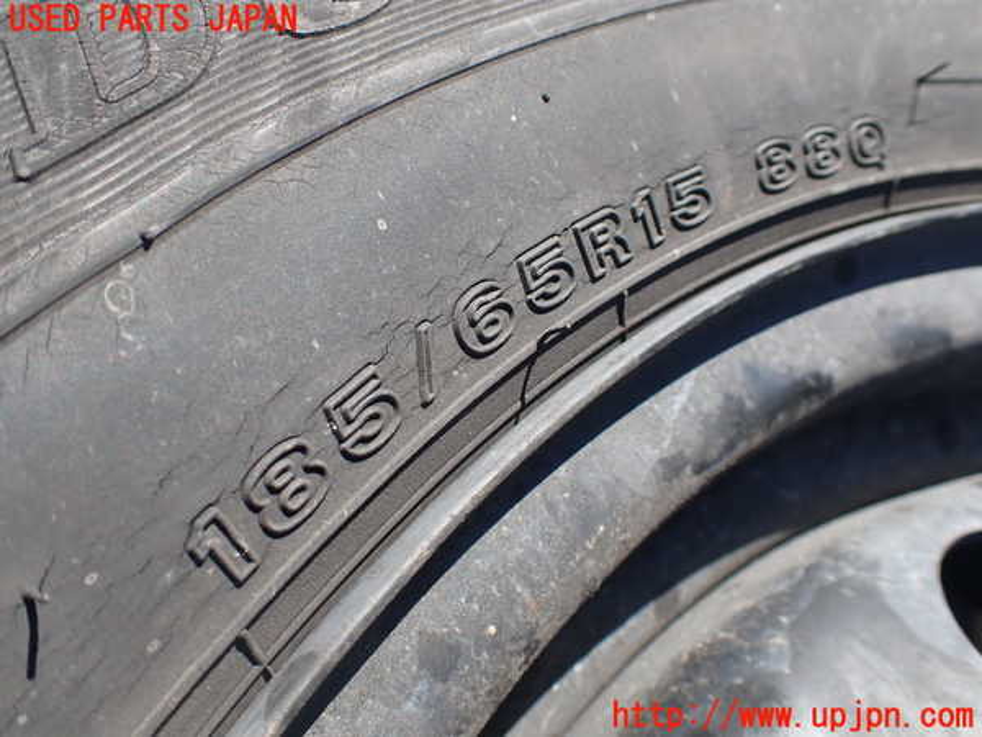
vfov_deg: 46.8
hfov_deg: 60.0
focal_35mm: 30
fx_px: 851
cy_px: 368
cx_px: 491
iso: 100
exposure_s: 1/400
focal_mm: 5.4
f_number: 3.2
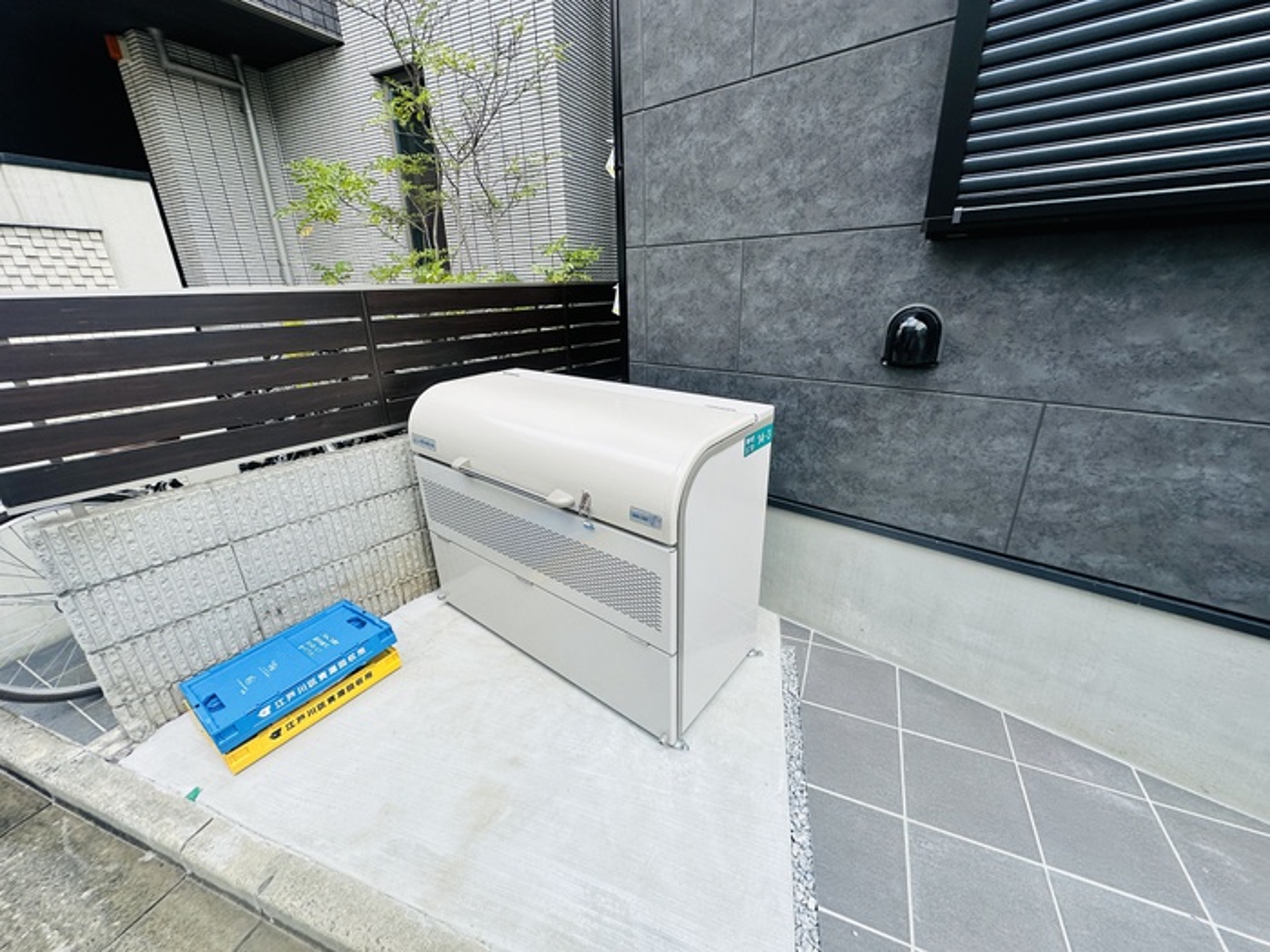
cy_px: 476
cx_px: 635
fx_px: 514
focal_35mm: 14
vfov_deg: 85.7
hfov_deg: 102.1
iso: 40
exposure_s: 1/412
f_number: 2.2
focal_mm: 2.22
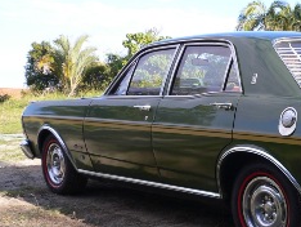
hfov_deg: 27.9
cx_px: 266
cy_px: 137
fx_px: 583
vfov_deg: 21.9
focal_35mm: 67
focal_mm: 5.8
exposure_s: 1/320
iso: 64
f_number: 2.8
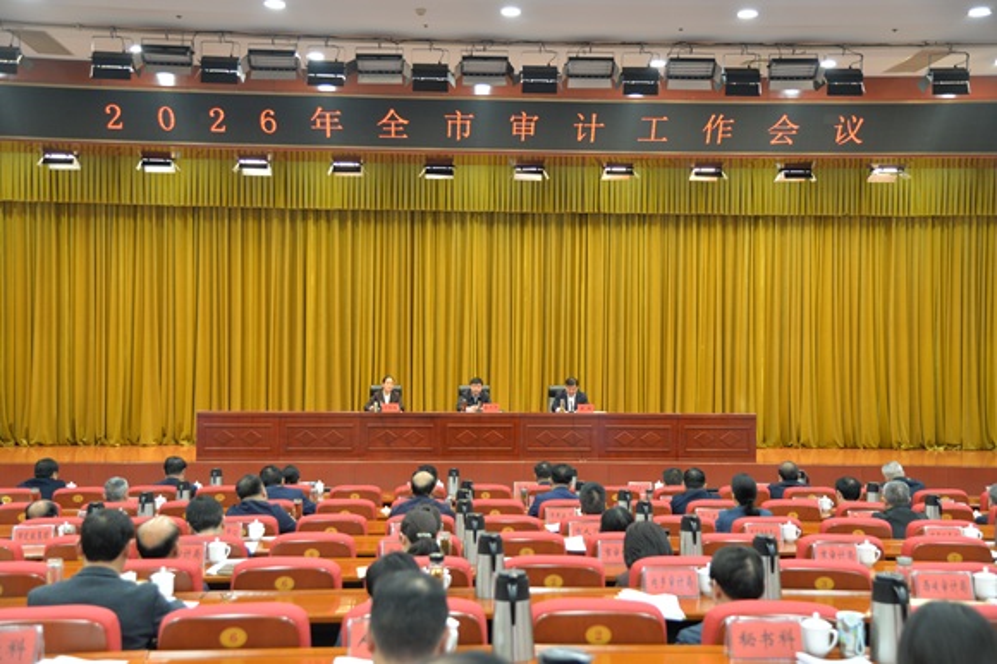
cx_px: 498
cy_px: 332
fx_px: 1329
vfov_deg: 28.0
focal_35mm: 48
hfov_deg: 41.1
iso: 900
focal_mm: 48
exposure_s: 1/30
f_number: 4
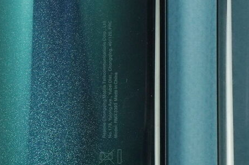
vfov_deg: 7.0
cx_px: 342
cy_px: -9
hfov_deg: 10.2
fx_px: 1355
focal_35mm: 196
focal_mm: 46
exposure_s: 1/125
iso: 1000
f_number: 7.1
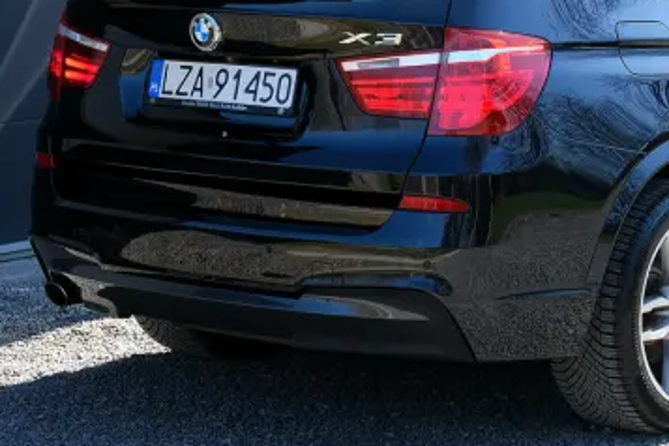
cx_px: 587
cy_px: 111
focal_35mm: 120
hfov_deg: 16.9
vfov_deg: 11.4
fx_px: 2230
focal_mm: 44.4
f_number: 5.6
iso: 320
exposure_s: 1/240
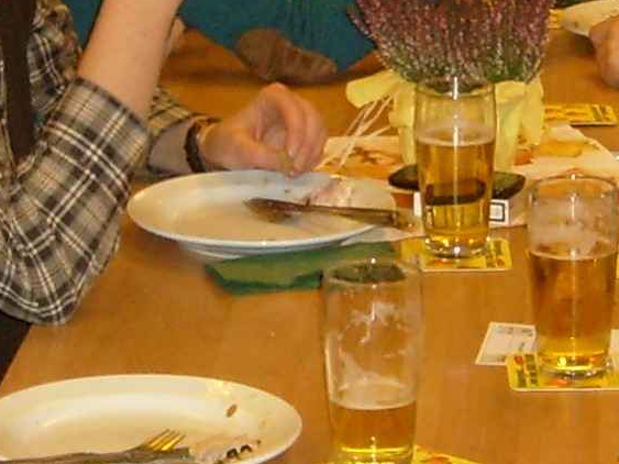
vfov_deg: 7.8
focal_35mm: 191
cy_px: 75
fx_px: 3415
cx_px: 434
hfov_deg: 10.3
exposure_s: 1/45
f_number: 2.8
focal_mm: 5.8
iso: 120
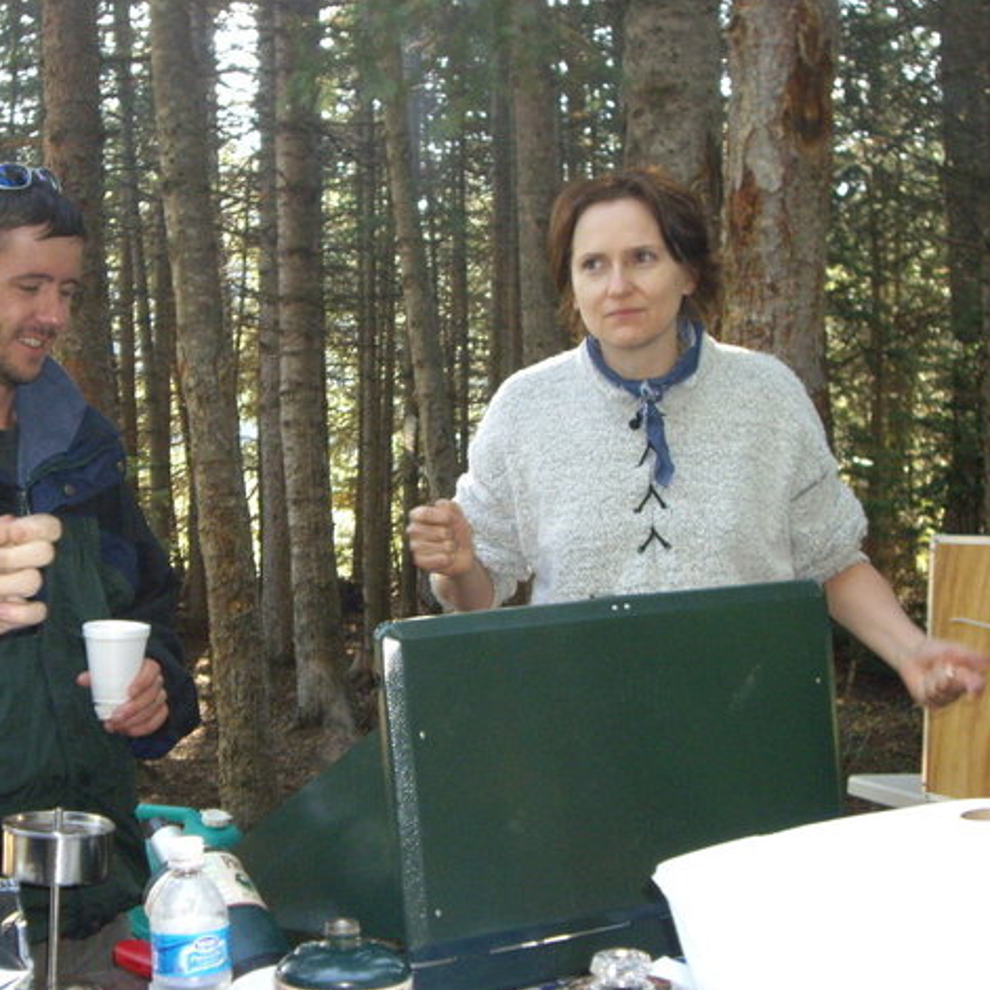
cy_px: 500
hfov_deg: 25.9
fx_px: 2136
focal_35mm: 66
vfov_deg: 26.1
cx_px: 319
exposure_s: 1/60
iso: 200
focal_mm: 9
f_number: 3.3
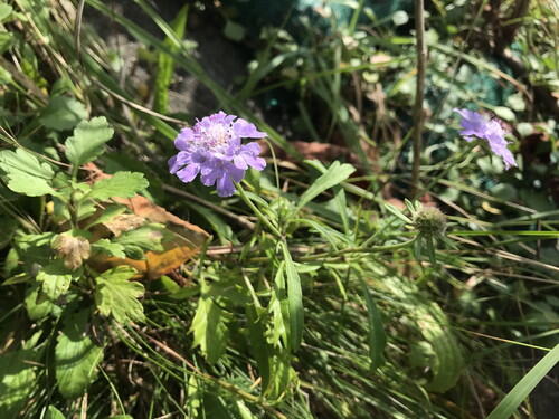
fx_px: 452
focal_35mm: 28
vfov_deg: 49.7
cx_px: 280
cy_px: 210
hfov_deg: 63.4
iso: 20
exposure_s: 1/1294
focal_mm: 3.99
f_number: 1.8
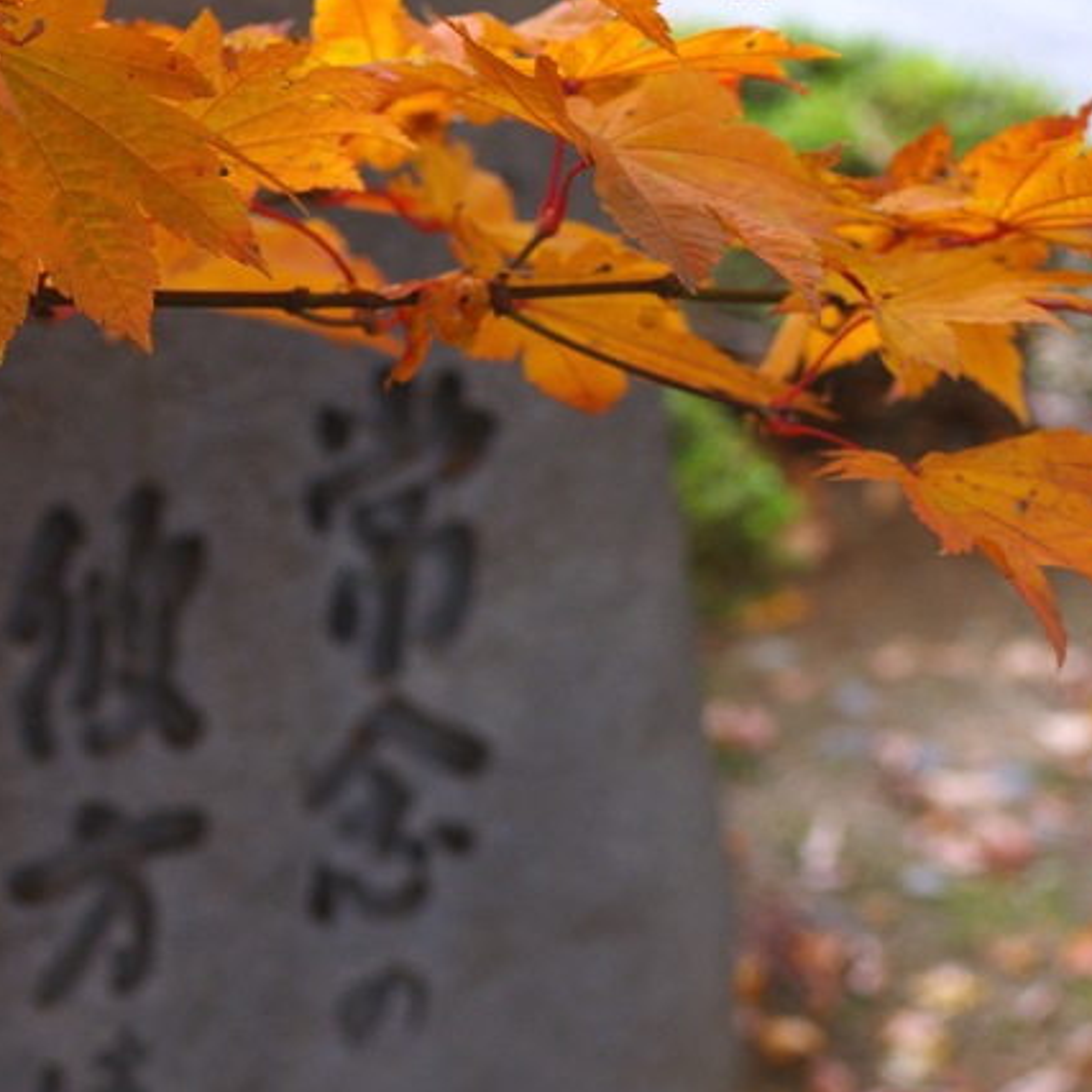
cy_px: 823
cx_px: 309
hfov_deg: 16.4
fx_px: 3783
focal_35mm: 106
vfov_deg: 16.3
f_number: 3.5
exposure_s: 1/80
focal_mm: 35
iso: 125
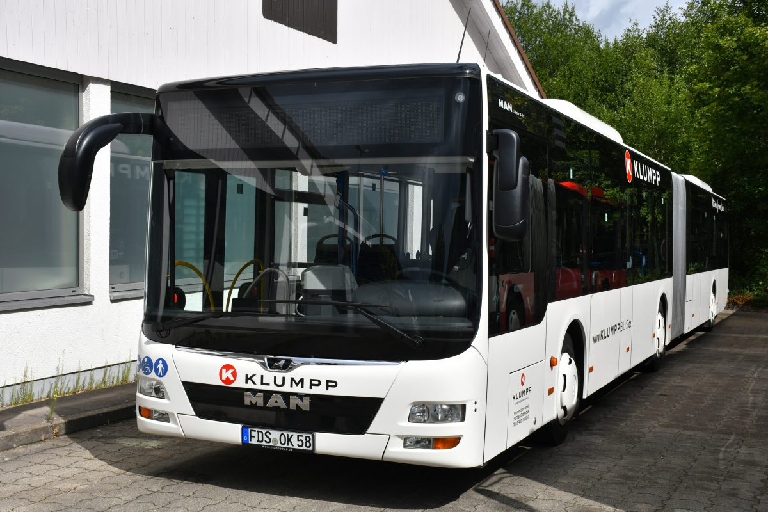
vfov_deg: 29.9
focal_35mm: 45
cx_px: 384
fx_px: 960
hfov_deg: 43.6
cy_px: 256
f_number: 8
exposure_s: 1/2000
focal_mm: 30
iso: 400
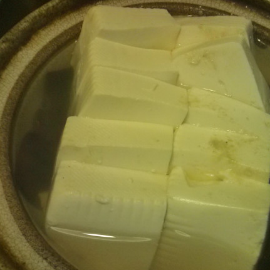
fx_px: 371
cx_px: 165
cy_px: 138
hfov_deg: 39.8
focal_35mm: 42
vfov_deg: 40.0
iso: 91
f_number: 2.8
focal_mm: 3.3
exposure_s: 1/20
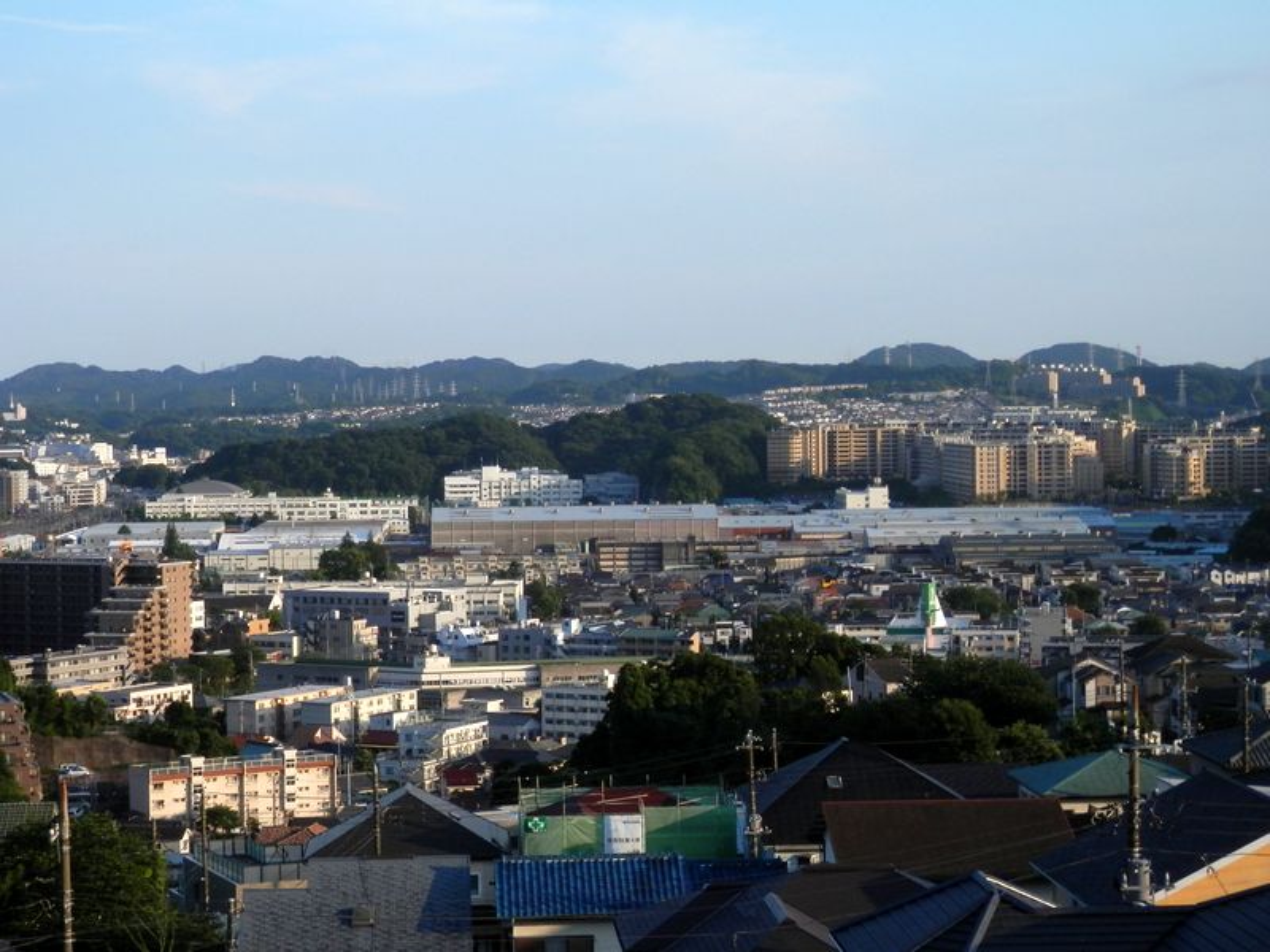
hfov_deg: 26.7
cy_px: 476
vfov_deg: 20.2
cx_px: 635
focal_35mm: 73
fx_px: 2678
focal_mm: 13.1
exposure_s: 1/400
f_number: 4.5
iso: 80
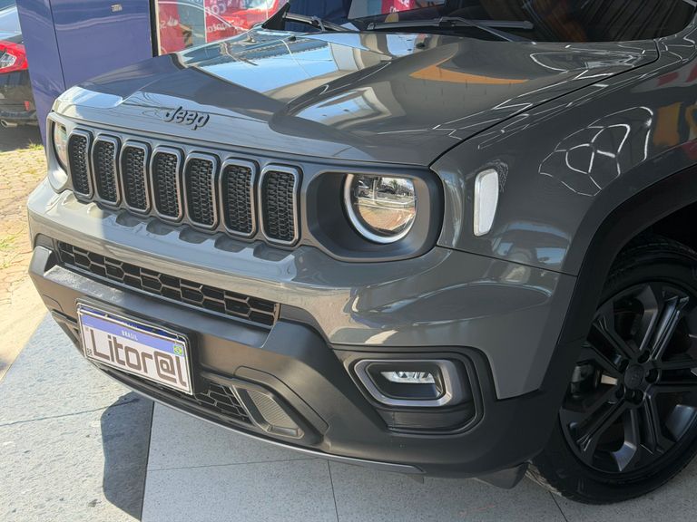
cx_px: 348
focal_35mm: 48
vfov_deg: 30.3
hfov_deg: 39.7
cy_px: 261
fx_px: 966
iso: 100
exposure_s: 1/1027
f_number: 1.78
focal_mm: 6.76
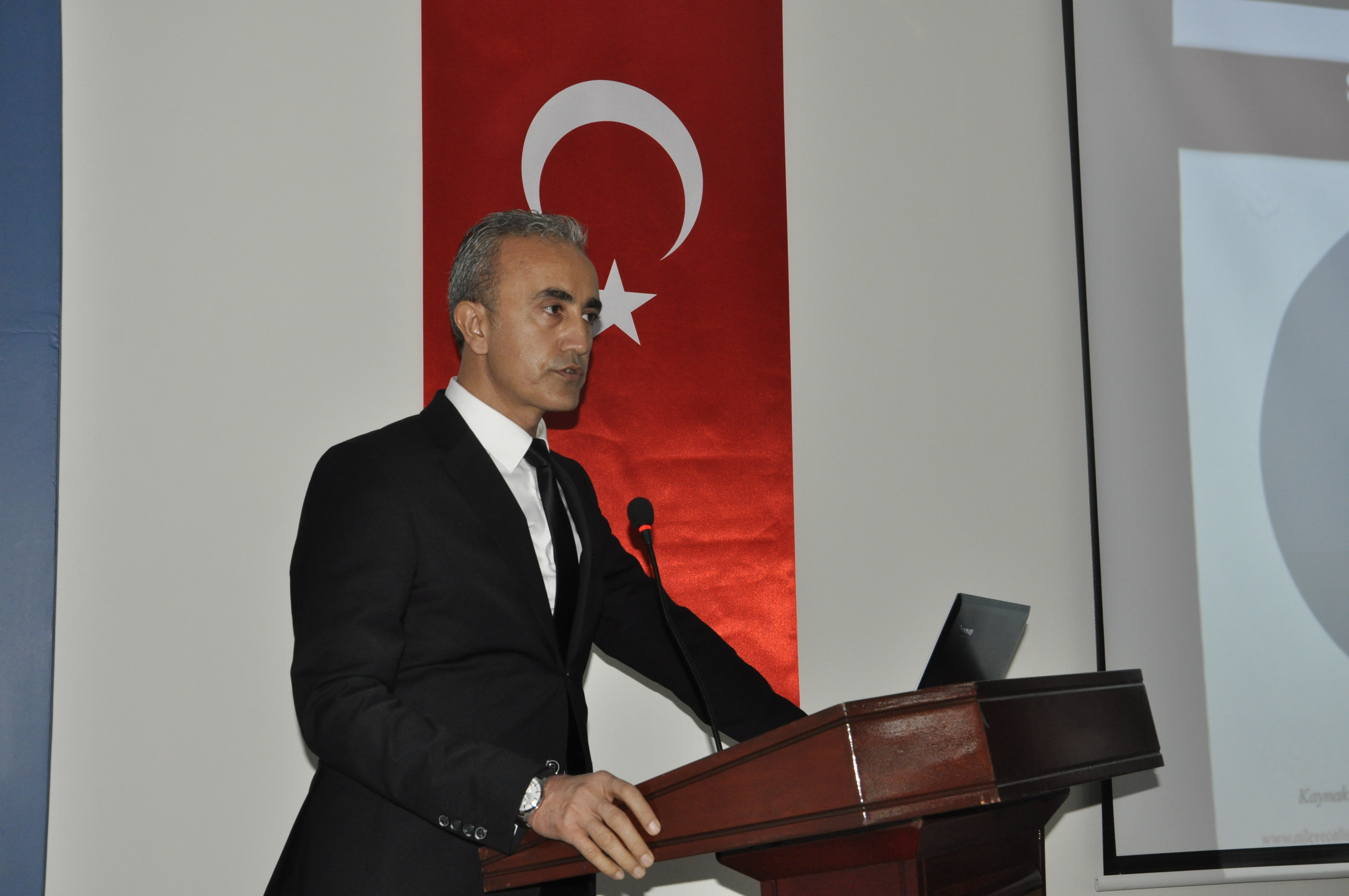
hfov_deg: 41.2
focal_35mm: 48
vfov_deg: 28.0
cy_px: 448
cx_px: 674
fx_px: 1796
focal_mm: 32
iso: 1000
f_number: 8
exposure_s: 1/80
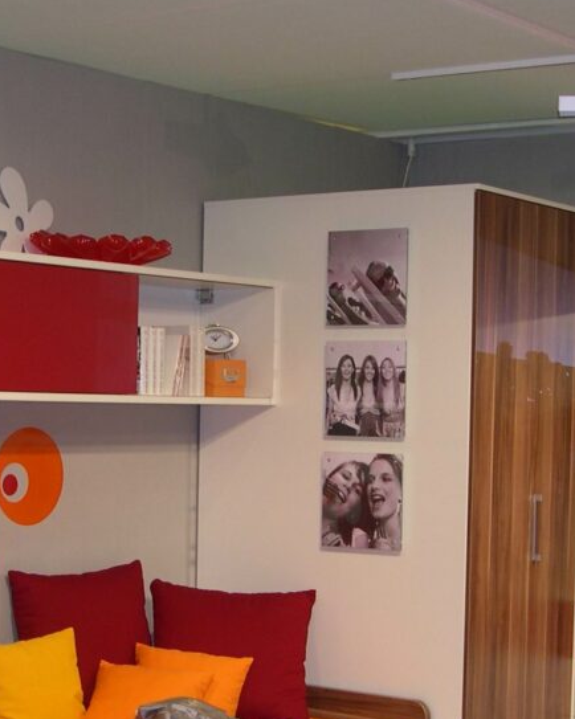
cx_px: 274
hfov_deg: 19.2
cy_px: 514
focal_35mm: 80
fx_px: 1703
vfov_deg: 23.7
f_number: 2.8
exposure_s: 1/30
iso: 100
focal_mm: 8
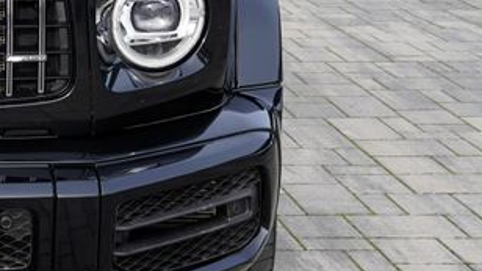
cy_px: -90
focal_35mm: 115
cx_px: -166
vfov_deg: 10.3
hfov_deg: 17.4
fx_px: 1469
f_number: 5.6
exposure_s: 1/160
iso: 100
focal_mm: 33
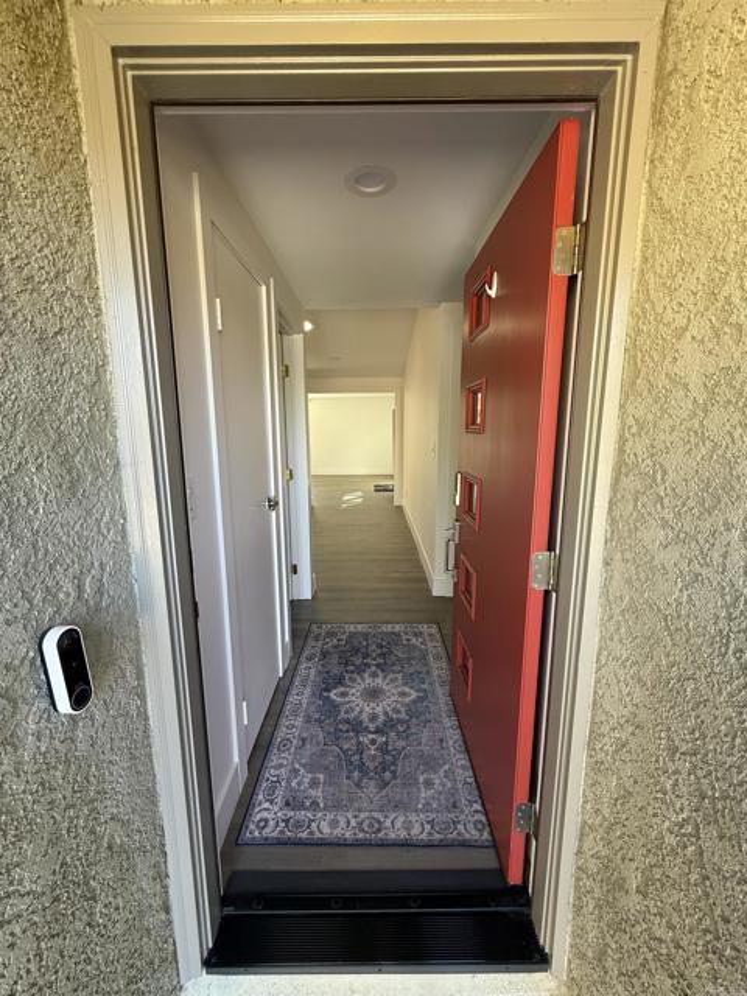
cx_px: 374
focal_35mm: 14
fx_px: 403
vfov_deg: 102.1
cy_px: 498
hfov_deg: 85.7
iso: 125
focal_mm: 2.22
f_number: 2.2
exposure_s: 1/99
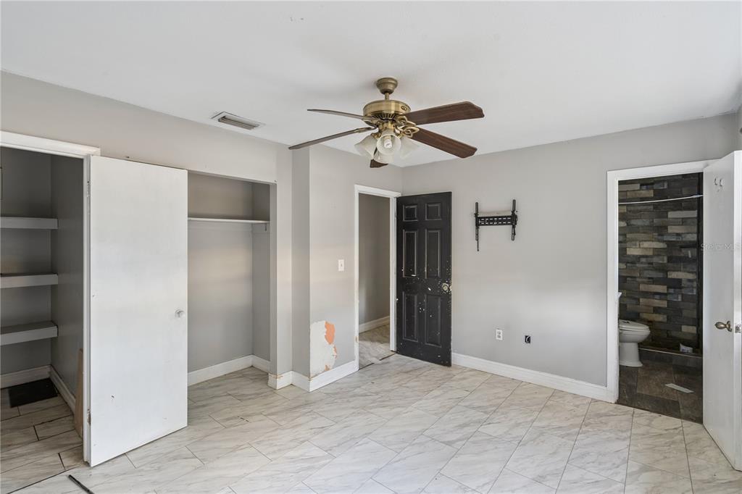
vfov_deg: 73.7
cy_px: 247
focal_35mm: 16
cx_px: 371
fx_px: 330
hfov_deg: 96.8
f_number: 9
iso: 100
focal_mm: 16
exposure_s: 1/3
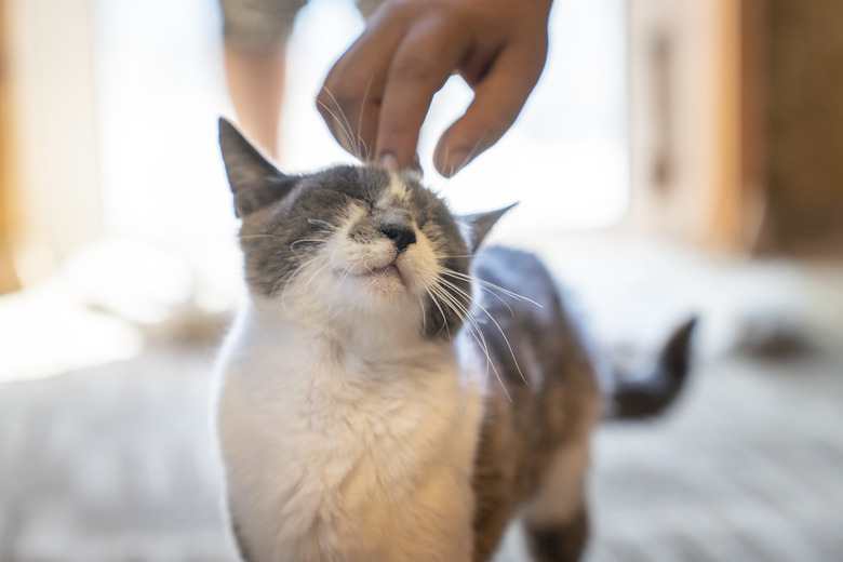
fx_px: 1639
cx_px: 422
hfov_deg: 28.8
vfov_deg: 19.5
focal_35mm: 70
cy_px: 281
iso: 800
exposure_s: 1/500
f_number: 3.2
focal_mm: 70
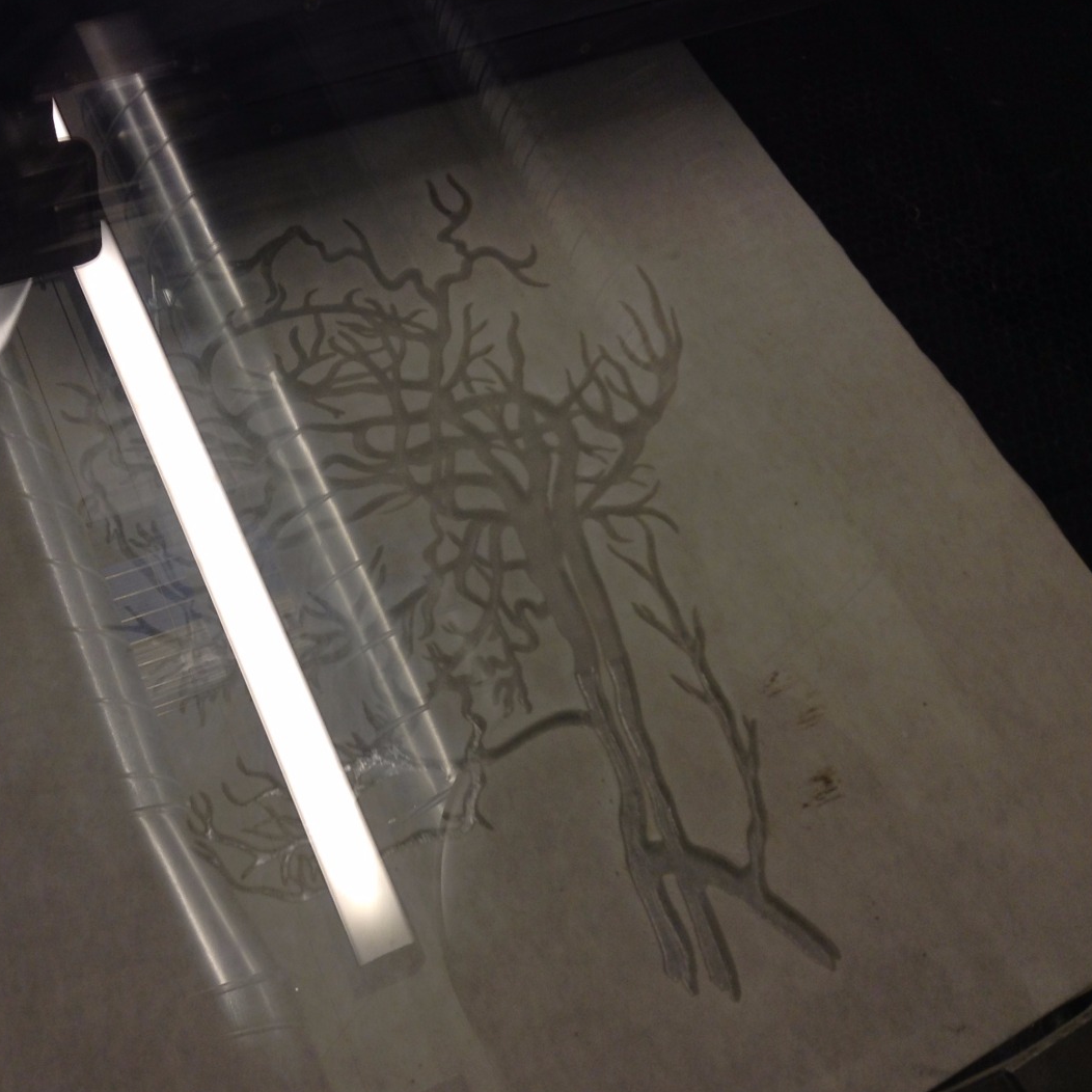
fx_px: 1428
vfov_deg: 41.9
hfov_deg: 41.4
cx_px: 373
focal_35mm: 40
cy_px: 549
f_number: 2.4
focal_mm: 3.3
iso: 40
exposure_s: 1/24
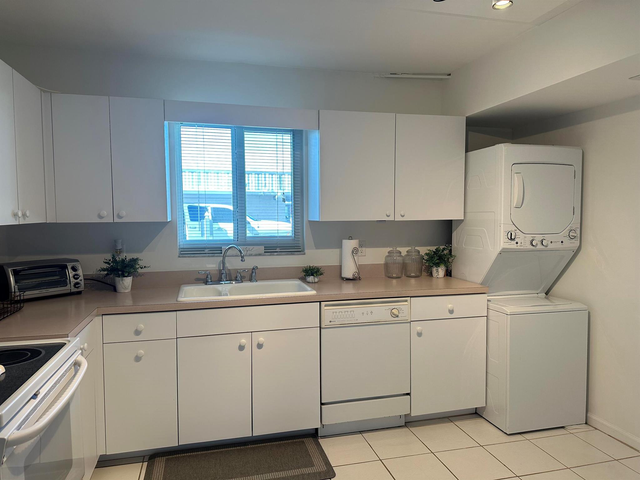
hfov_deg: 71.6
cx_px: 320
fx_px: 444
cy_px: 240
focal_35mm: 24
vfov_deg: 56.8
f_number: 1.78
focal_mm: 6.86
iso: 125
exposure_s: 1/120
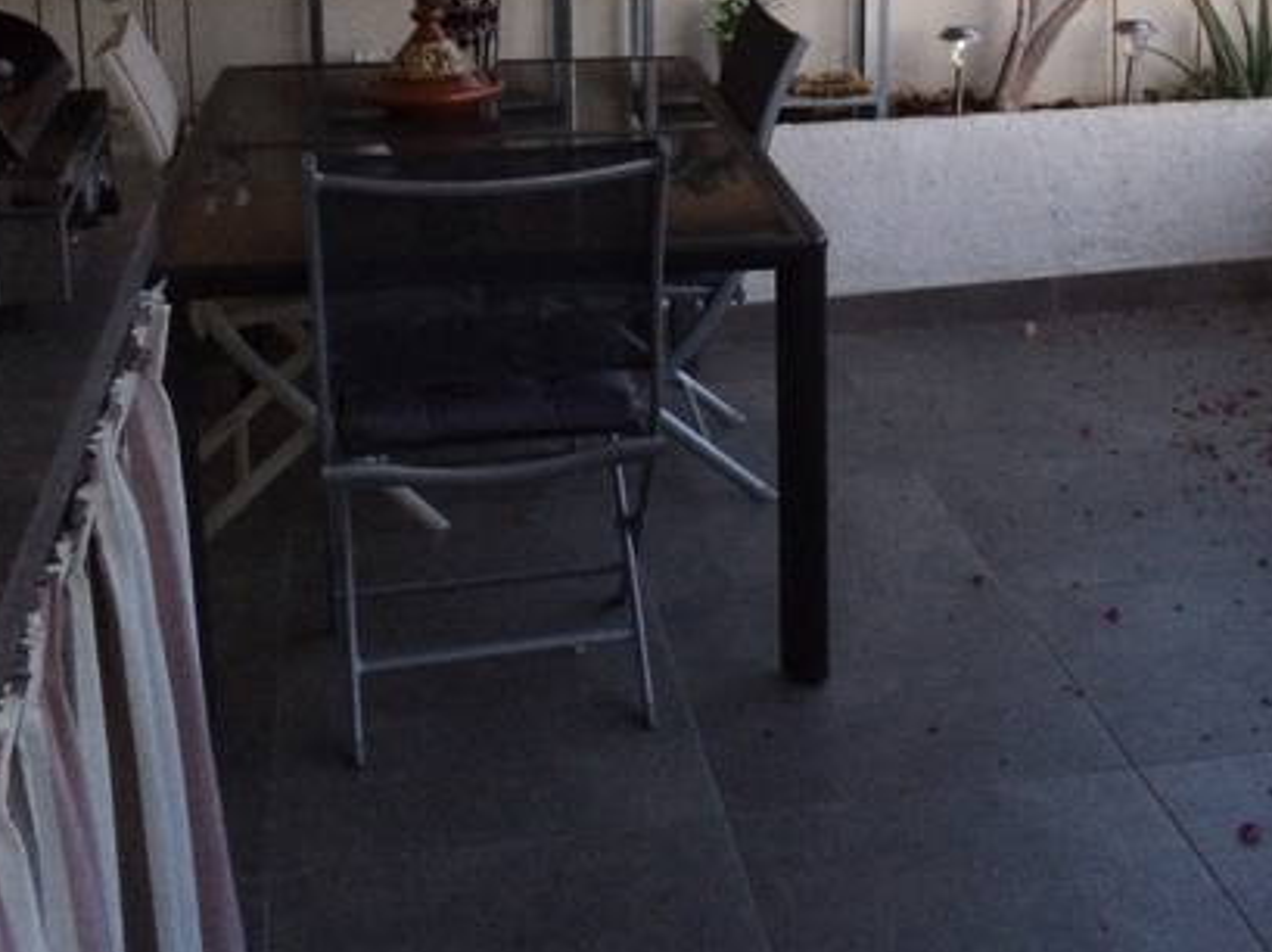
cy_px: 180
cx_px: 883
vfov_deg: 24.8
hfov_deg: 32.9
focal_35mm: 58
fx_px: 2129
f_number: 2.2
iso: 400
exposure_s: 1/15
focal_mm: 4.12
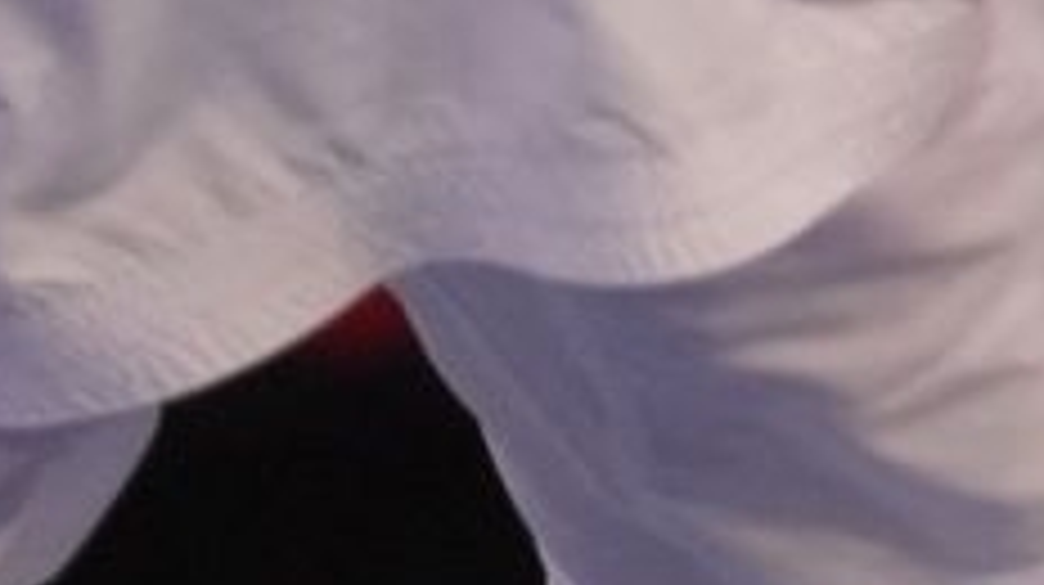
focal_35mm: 2440
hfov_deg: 0.9
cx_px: 1719
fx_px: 67484
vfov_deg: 0.5
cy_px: -1984
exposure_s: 1/1000
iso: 1250
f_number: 2.8
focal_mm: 200
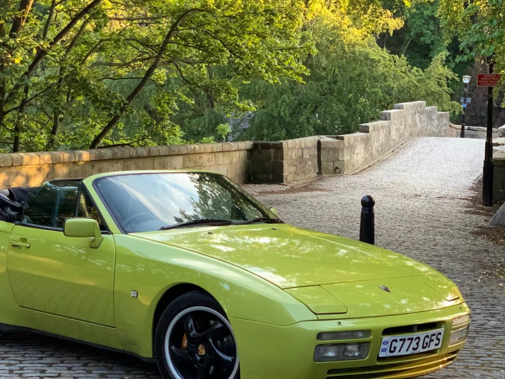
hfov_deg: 22.2
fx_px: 1284
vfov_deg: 16.7
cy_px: 110
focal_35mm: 88
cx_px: 169
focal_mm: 6
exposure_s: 1/122
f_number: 2.4
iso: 100
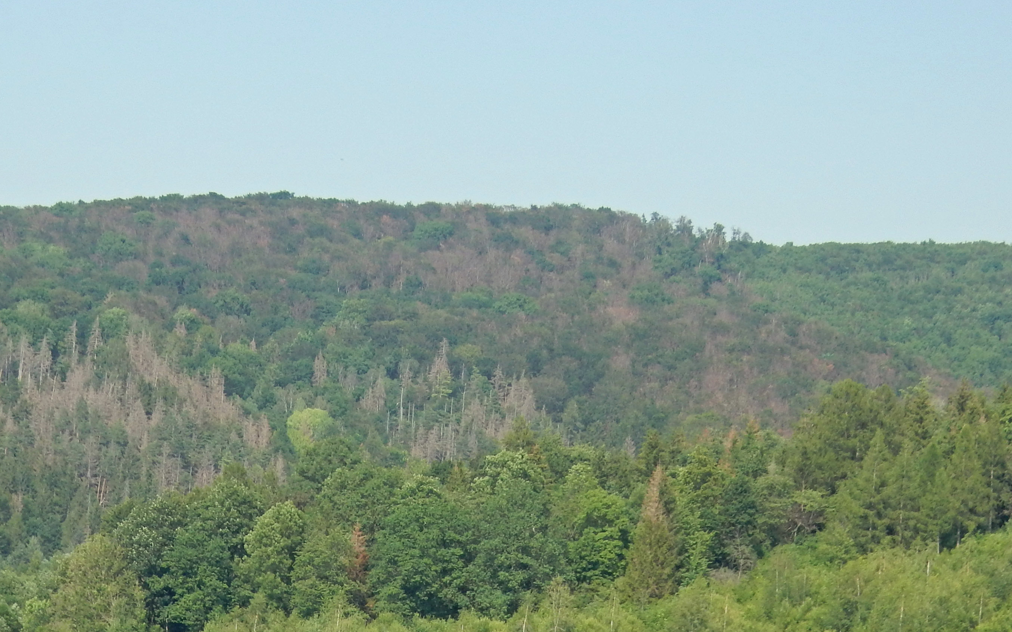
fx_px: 3530
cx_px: 374
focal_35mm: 128
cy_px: 490
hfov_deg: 16.3
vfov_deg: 10.2
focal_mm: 12.6
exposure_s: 1/500
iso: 125
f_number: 4.8
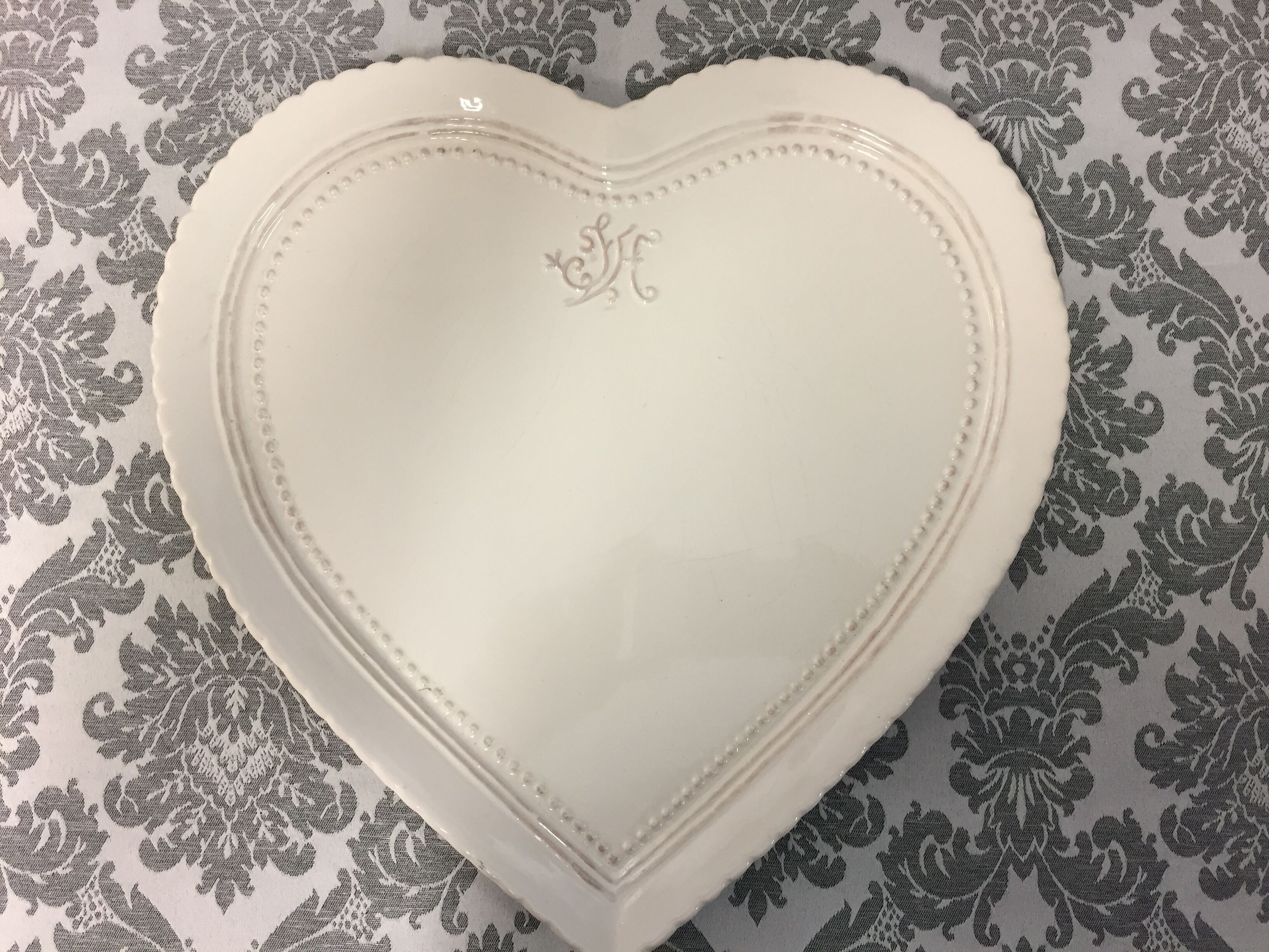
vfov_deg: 48.2
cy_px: 476
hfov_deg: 61.7
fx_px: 1063
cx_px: 634
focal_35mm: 29
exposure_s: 1/33
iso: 125
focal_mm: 4.15
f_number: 2.2
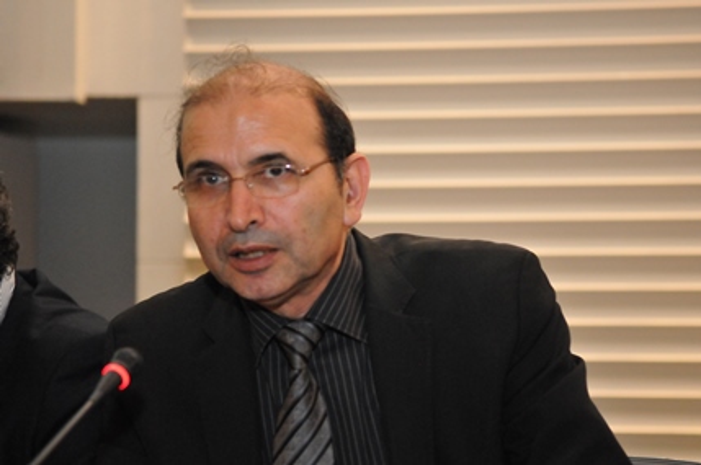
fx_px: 1605
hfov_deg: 24.6
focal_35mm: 82
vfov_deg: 16.5
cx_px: 350
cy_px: 232
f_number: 2.8
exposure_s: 1/200
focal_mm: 55
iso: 3200
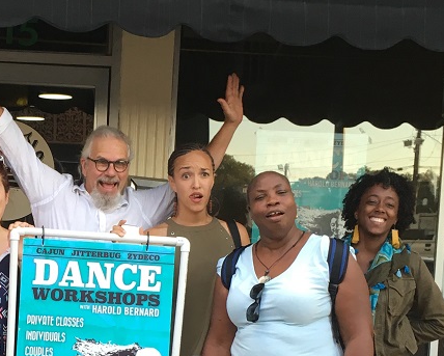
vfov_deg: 18.9
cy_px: 303
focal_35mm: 80
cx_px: 40
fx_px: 1052
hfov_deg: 23.2
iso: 25
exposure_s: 1/40
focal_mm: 4.15
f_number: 2.2
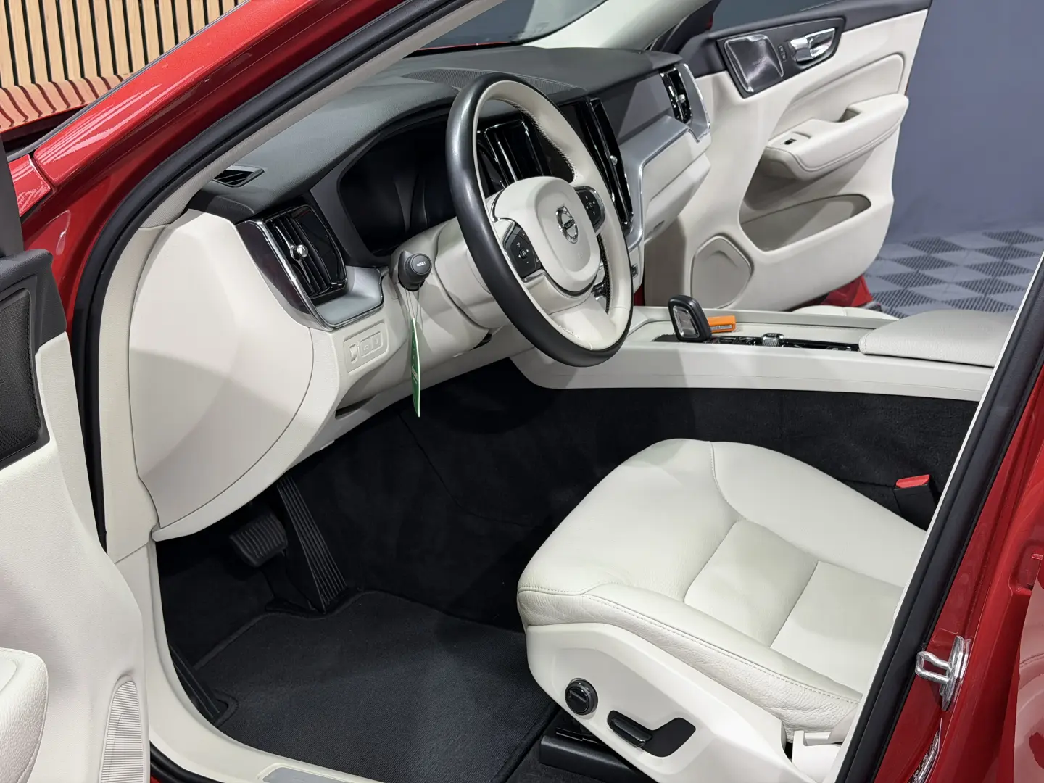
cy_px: 392
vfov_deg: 30.3
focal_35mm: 48
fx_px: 1448
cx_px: 522
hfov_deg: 39.7
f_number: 1.78
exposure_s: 1/50
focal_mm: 6.76
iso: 200
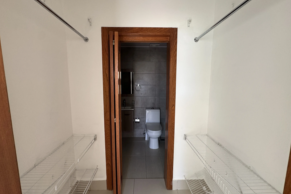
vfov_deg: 77.3
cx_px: 143
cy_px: 97
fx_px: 121
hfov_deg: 100.4
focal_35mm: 15
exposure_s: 1/99
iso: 100
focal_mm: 2.22
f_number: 2.2
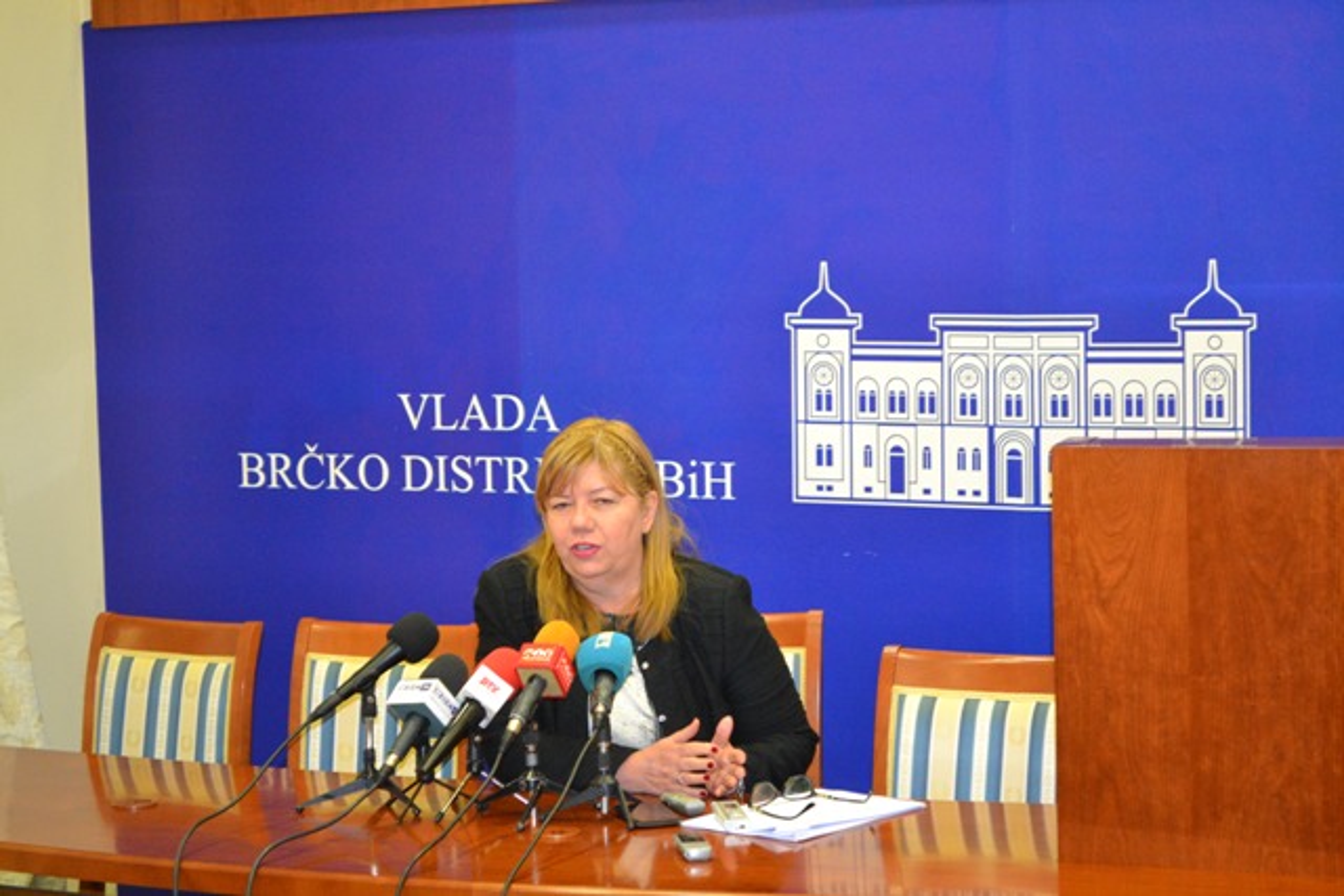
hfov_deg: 24.6
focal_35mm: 82
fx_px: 3080
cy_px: 448
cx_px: 672
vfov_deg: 16.6
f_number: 5.6
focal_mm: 55
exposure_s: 1/60
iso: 2500
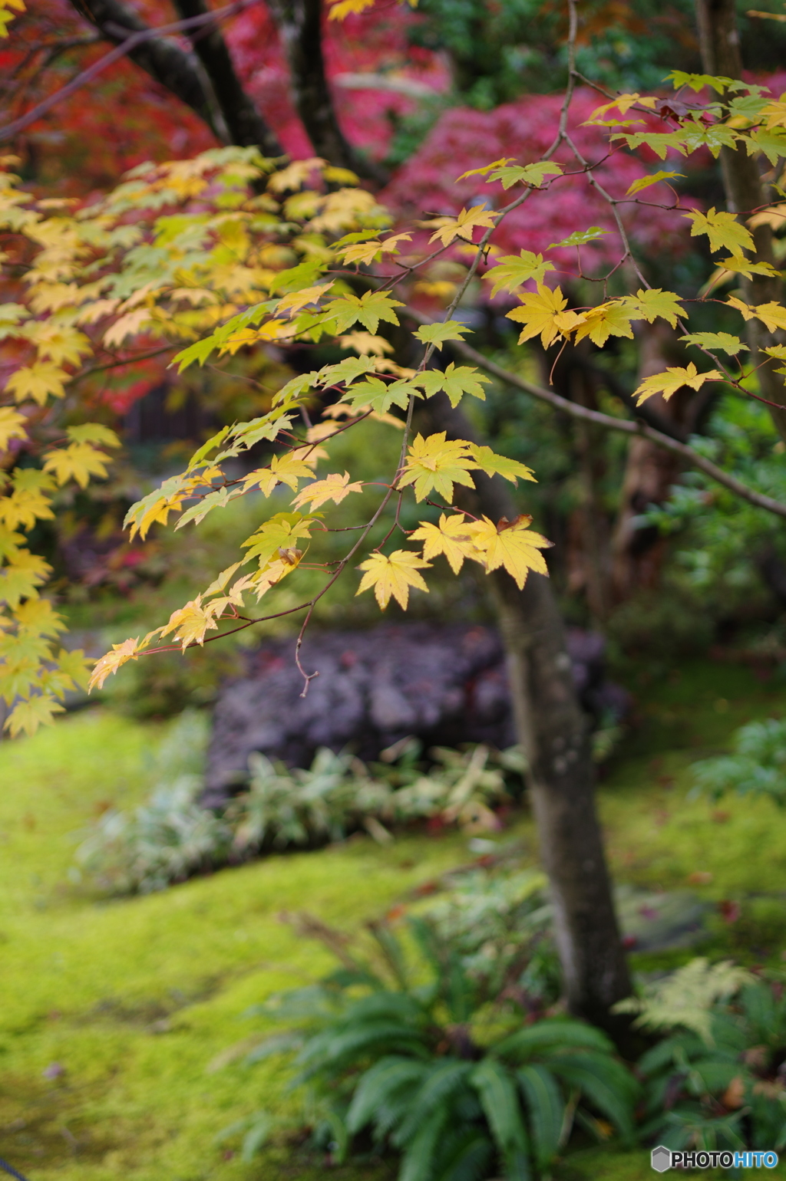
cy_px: 590
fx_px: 1706
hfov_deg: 25.9
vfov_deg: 38.2
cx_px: 393
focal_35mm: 52
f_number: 2.4
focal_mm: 35
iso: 100
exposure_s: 1/125
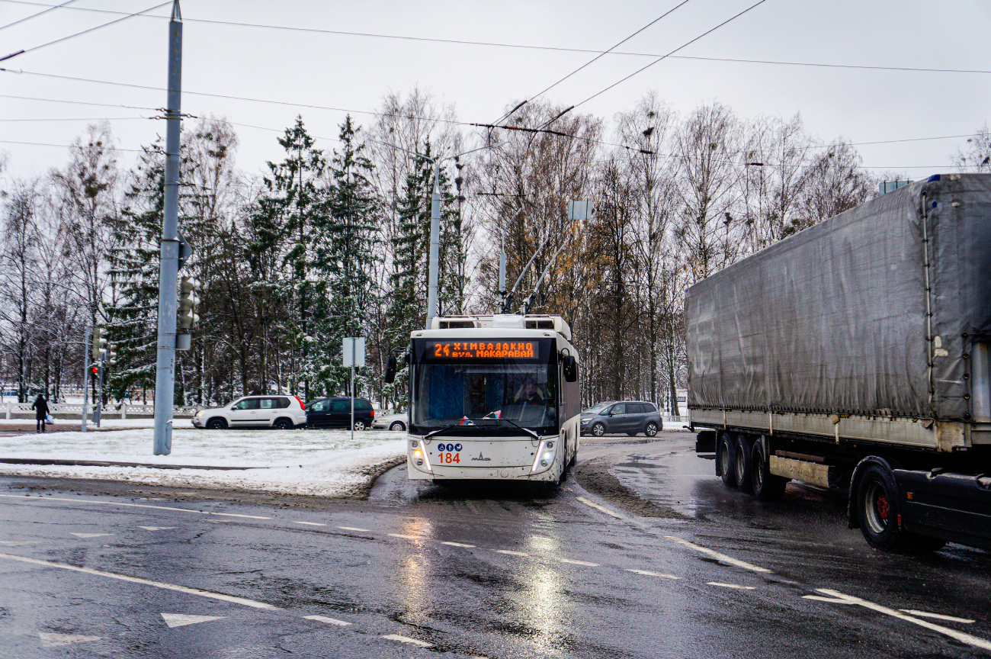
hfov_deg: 43.6
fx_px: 1237
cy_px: 330
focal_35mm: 45
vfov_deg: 29.8
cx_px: 496
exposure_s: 1/500
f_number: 4
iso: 200
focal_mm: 30
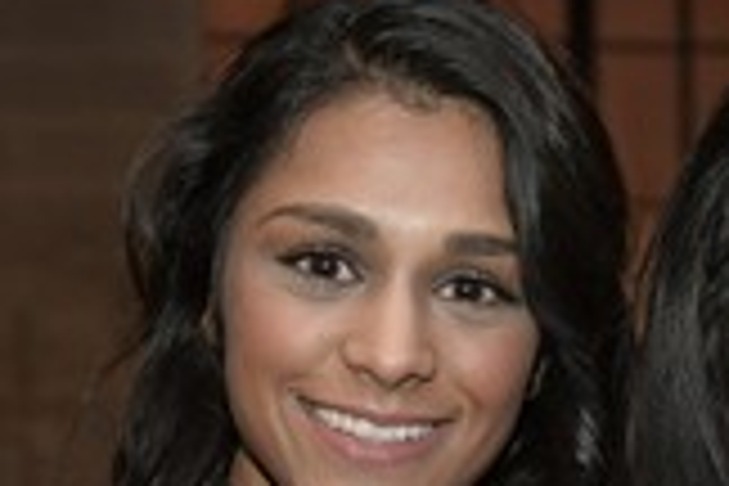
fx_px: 4333
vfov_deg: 6.4
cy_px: 619
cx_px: 662
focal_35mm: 214
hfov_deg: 9.6
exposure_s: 1/100
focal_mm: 42
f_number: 4
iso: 2000
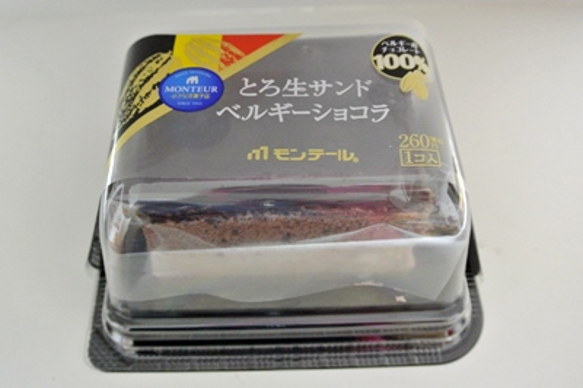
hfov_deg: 60.3
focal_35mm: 31
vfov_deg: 42.3
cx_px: 292
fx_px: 502
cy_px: 194
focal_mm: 11.8
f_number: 3.8
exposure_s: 1/30
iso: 2500
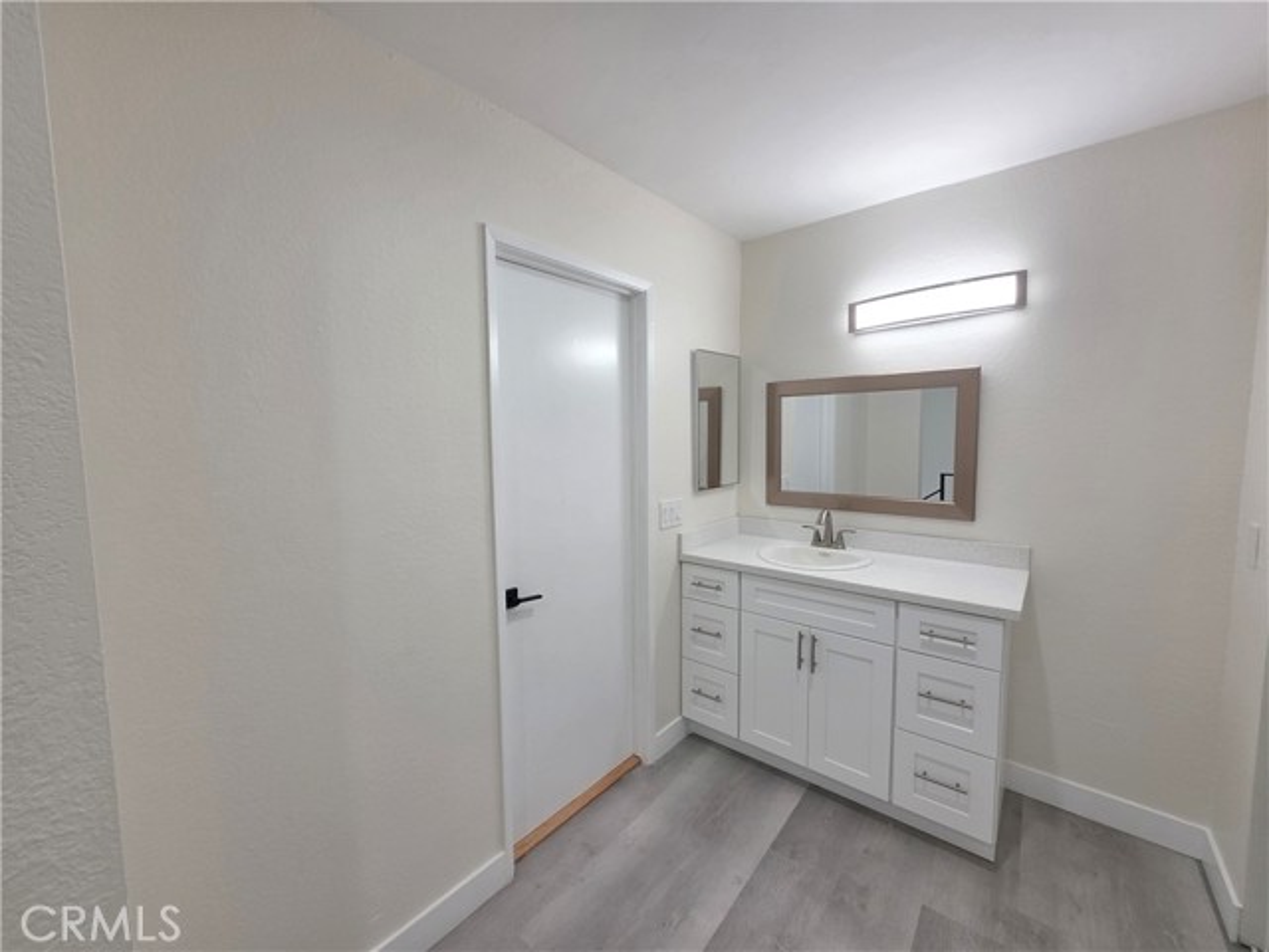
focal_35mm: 13
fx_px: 477
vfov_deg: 89.9
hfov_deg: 106.2
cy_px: 476
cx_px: 634
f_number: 1.9
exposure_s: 1/120
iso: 80
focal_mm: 2.2
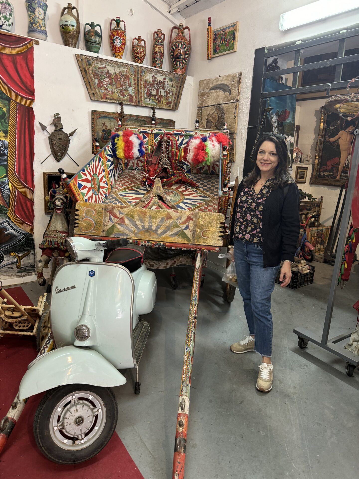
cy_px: 240
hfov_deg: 56.8
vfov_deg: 71.6
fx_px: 332
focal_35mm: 24
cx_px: 180
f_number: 1.78
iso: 200
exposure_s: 1/50
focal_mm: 6.76
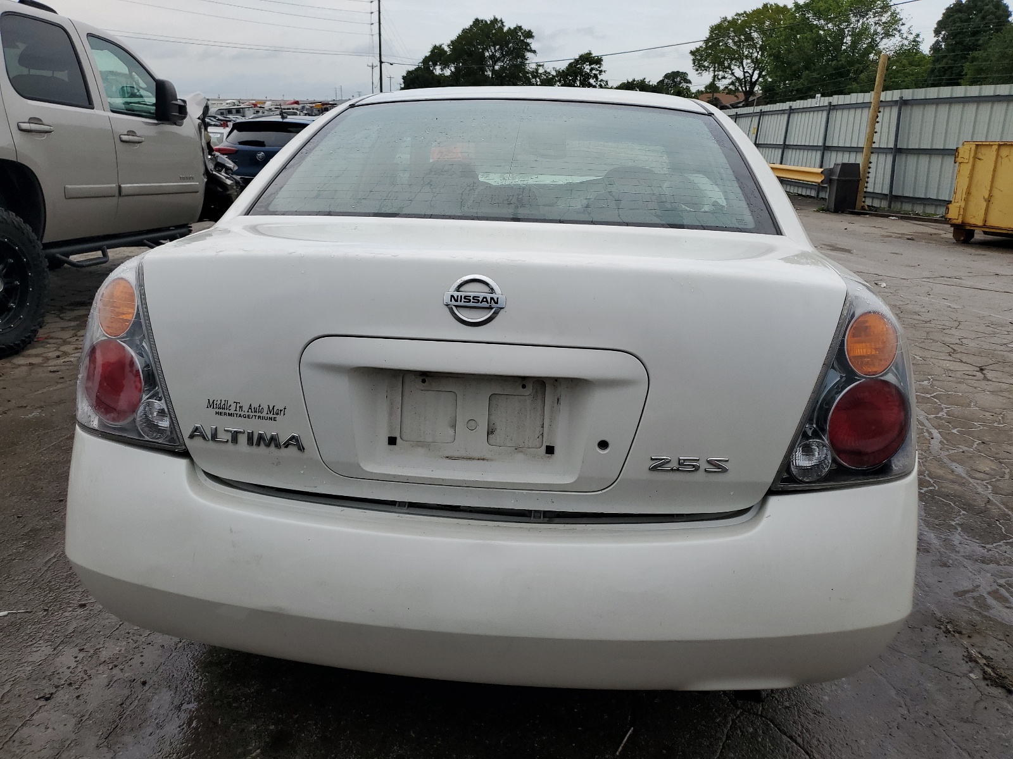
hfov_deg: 67.3
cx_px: 506
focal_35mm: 26
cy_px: 380
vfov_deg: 53.1
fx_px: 761
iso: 50
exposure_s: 1/2000
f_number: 1.5
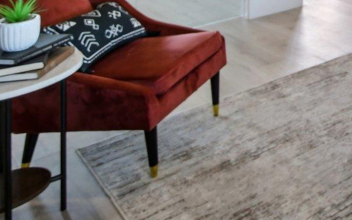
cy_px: -185
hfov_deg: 28.7
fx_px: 508
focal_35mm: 53
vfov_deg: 18.6
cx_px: 491
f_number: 8
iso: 400
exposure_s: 1/30
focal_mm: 10
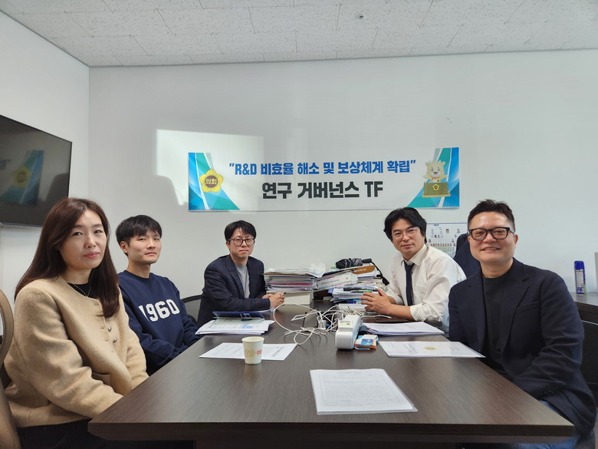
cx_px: 299
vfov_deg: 58.9
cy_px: 224
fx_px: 397
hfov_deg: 73.9
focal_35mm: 23
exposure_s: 1/180
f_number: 1.8
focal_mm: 5.4
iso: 200
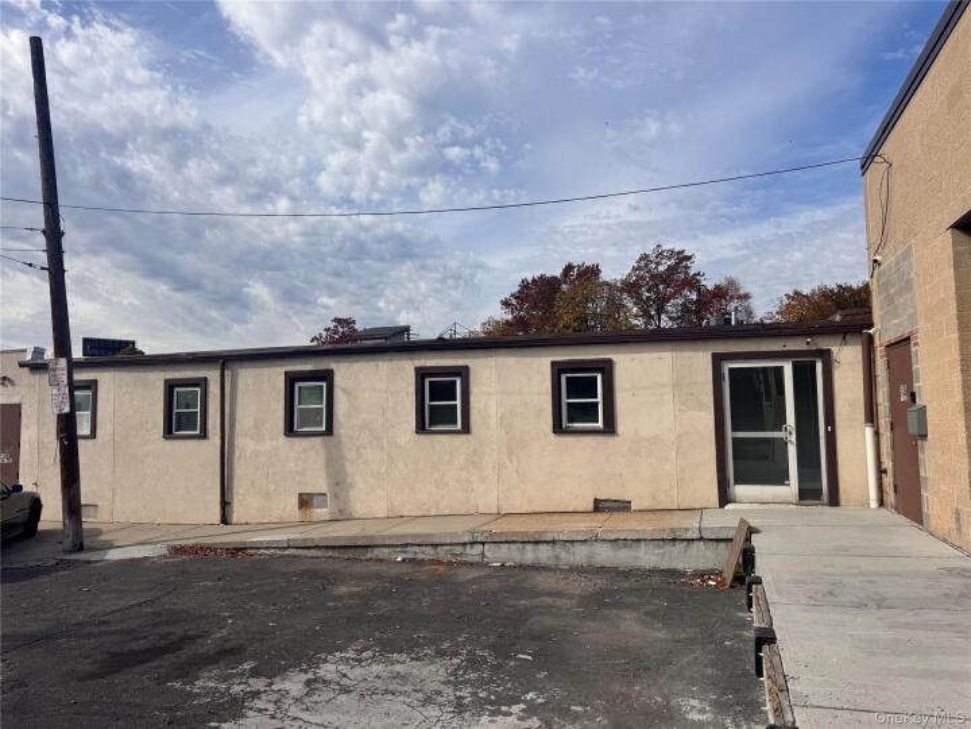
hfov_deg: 71.6
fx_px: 673
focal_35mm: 24
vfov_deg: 56.8
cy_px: 364
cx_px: 486
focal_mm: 6.76
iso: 80
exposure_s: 1/7937
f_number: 1.78
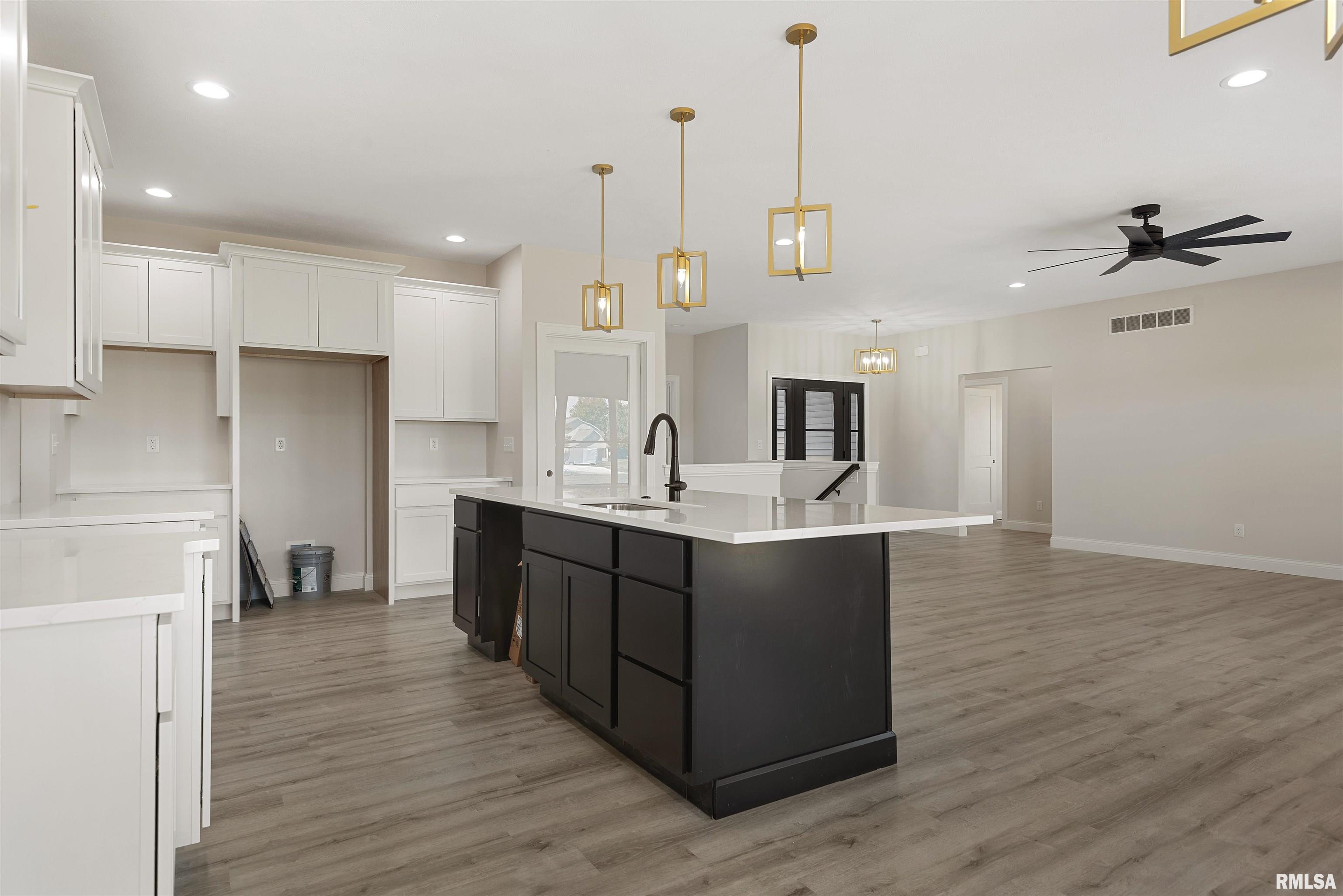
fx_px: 746
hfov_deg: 84.0
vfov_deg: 62.0
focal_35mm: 20
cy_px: 448
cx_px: 672
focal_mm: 20
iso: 250
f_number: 8
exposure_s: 1/15
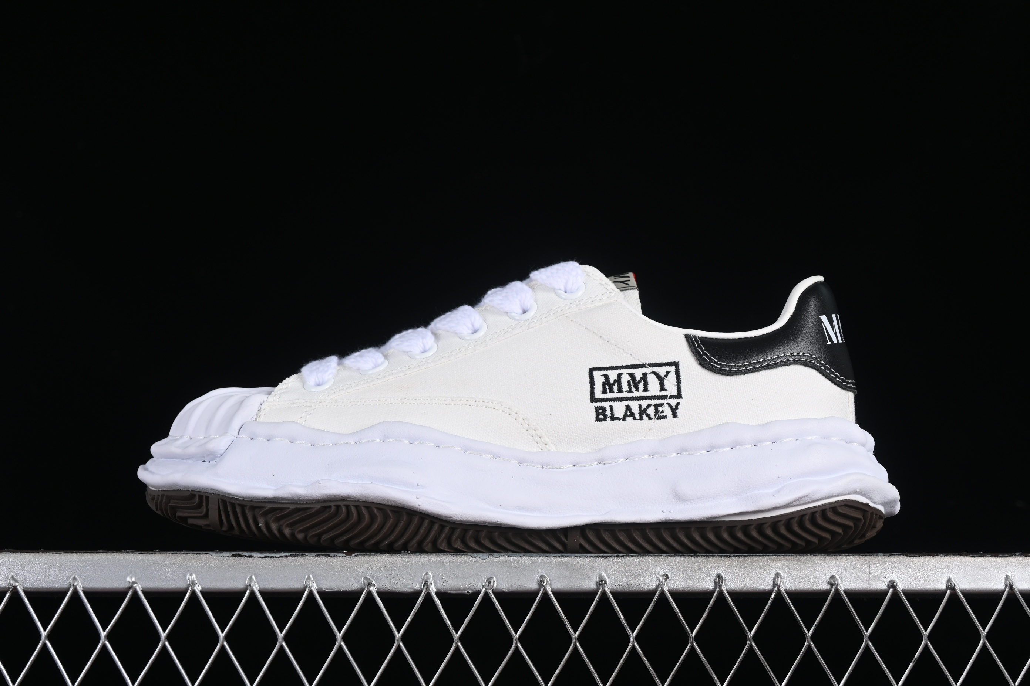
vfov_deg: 18.2
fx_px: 2146
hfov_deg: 27.0
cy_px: 343
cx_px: 515
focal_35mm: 75
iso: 160
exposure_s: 1/80
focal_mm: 50
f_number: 8
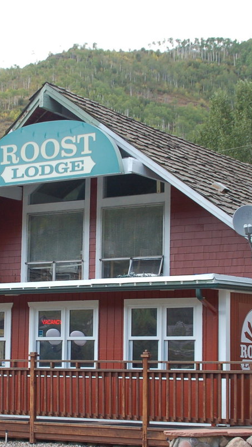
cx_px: 76
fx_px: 1033
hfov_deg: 13.9
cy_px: 274
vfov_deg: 24.4
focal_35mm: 87
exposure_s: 1/160
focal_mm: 28
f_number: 6.3
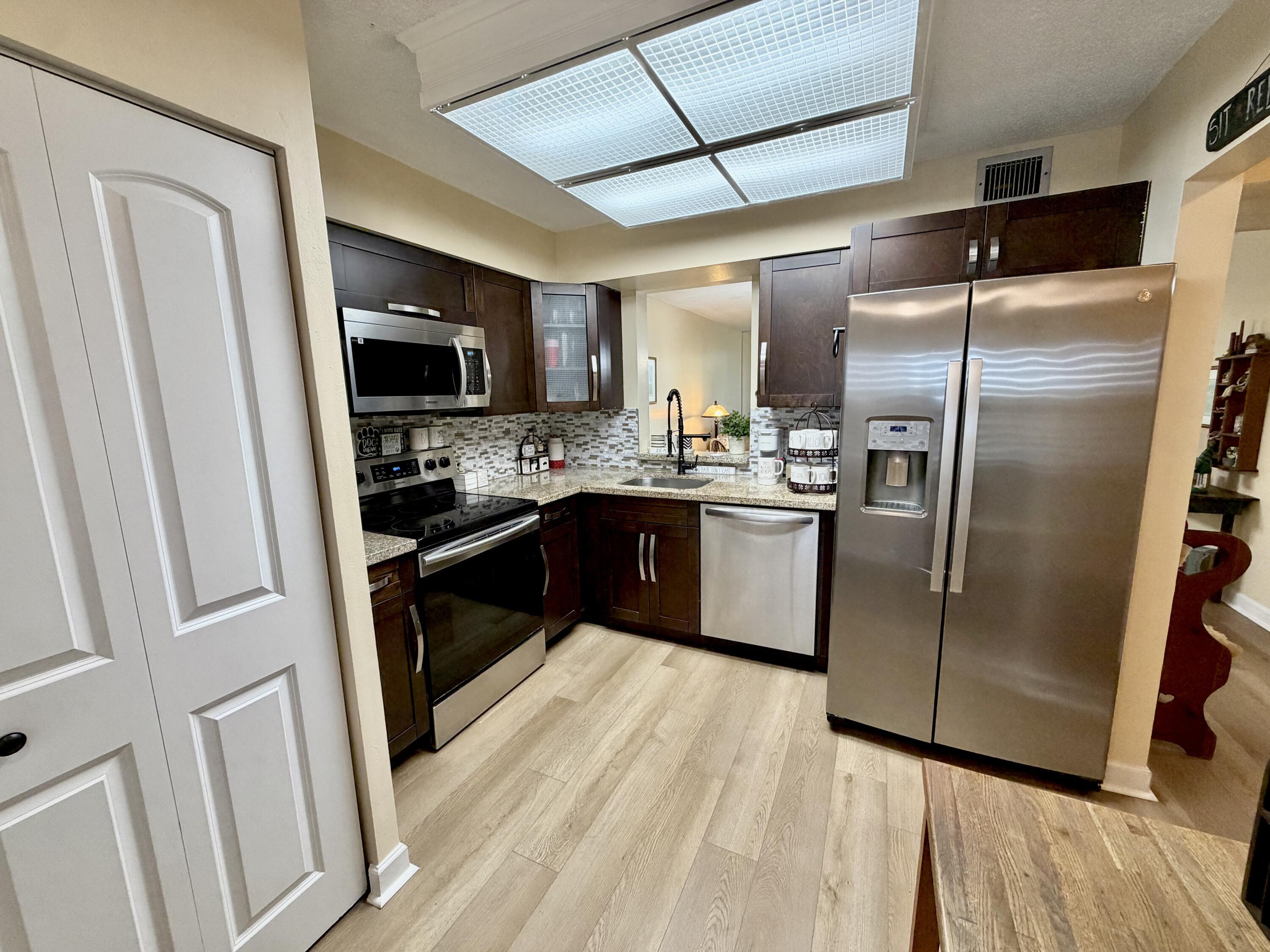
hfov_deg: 102.1
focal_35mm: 14
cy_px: 476
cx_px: 635
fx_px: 514
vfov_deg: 85.7
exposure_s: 1/60
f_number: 2.2
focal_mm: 2.22
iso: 250
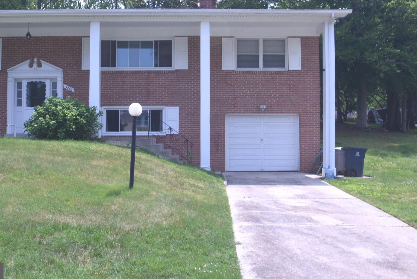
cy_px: 121
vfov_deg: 32.6
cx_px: 189
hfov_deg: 47.3
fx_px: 475
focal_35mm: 41
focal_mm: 24
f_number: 13
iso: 220
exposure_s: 1/60
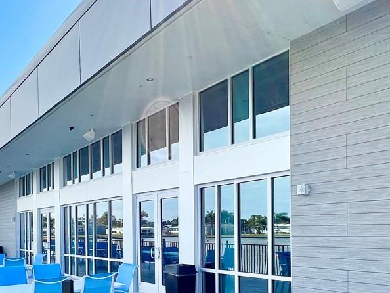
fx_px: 394
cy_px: 235
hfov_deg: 52.3
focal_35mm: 35
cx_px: 157
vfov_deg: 39.1
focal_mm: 1.57
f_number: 1.8
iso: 32
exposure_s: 1/821
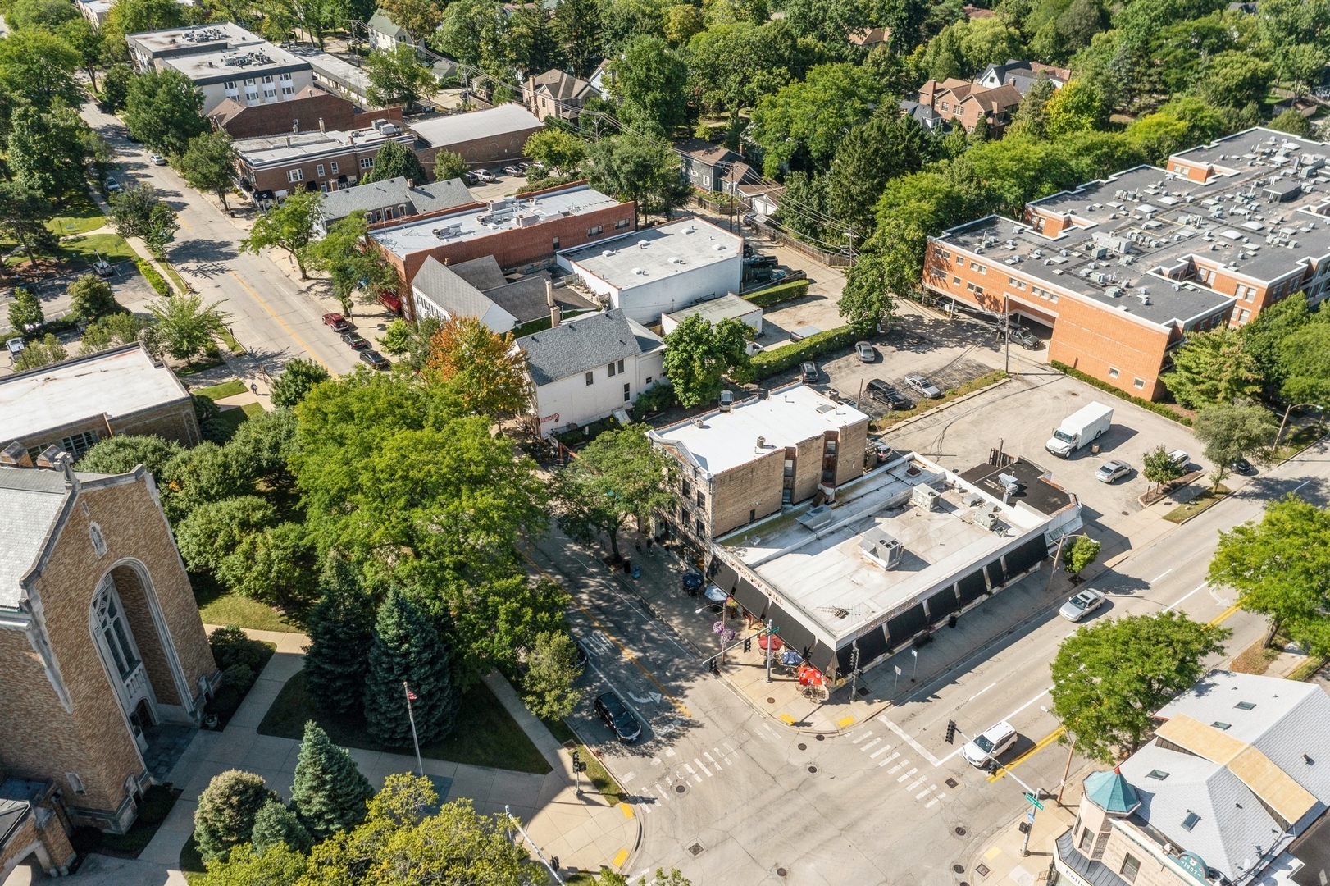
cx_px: 665
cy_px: 443
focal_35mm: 28
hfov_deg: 65.5
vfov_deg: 46.4
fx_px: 1034
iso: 100
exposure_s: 1/120
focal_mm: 10.26
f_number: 4
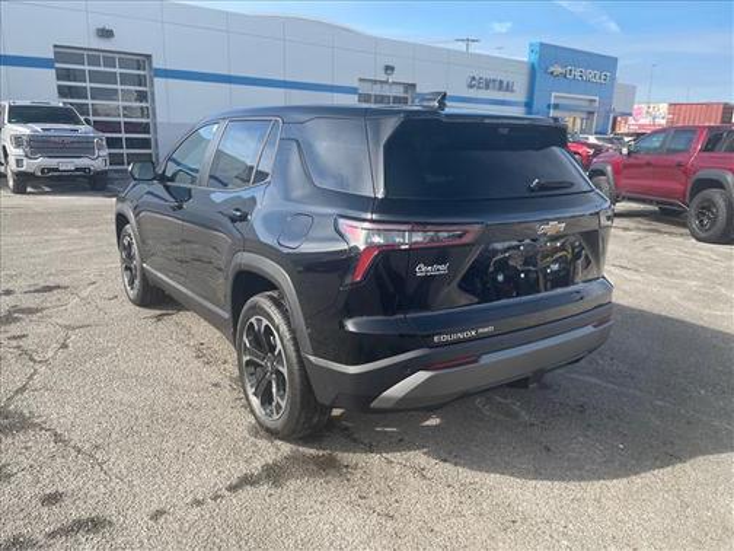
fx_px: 551
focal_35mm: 26
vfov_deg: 53.1
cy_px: 276
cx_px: 367
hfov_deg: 67.3
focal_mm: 4.2
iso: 32
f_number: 1.6
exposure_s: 1/678
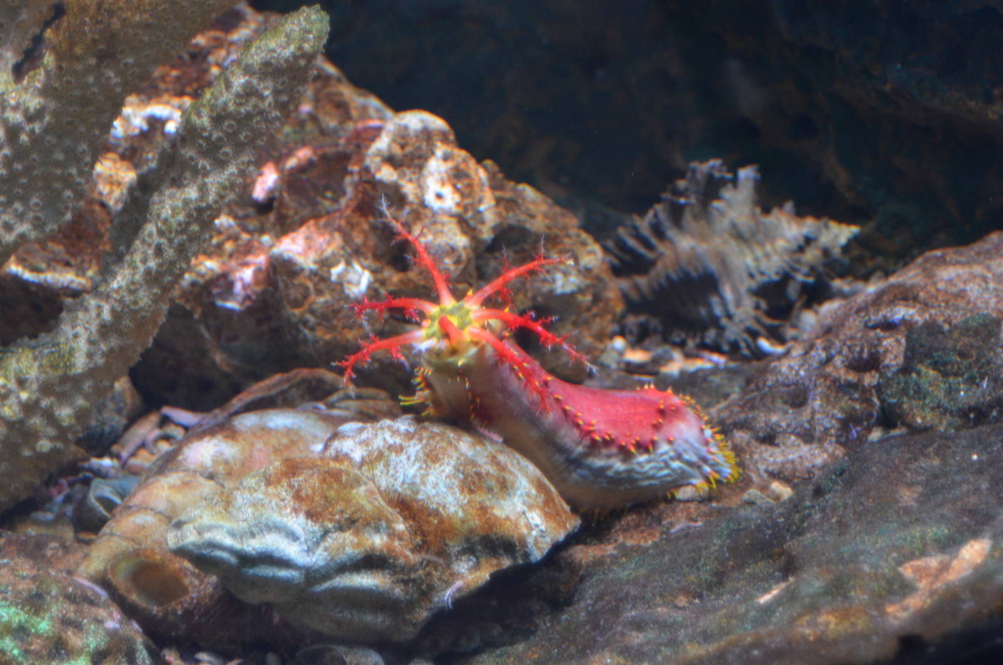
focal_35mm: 128
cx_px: 502
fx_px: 3545
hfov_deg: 16.1
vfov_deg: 10.7
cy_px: 332
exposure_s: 1/13
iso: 1600
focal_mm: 85
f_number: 5.6
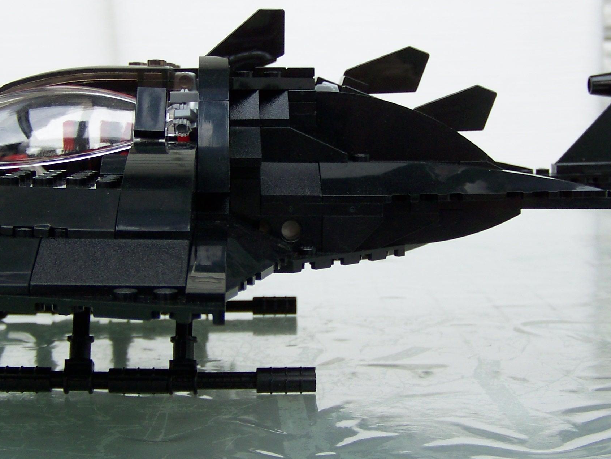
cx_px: 286
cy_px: 201
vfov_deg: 21.3
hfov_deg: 28.2
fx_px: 1218
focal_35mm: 69
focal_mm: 6.3
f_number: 2.8
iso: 64
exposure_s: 1/125
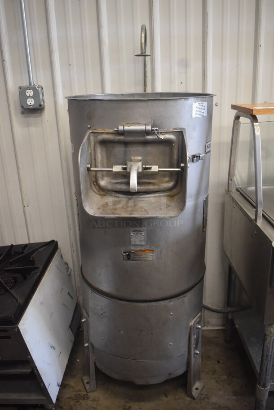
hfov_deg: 43.7
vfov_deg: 61.9
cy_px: 205
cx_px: 137
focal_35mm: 30
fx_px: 342
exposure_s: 1/125
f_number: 3.5
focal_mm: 20
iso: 1400
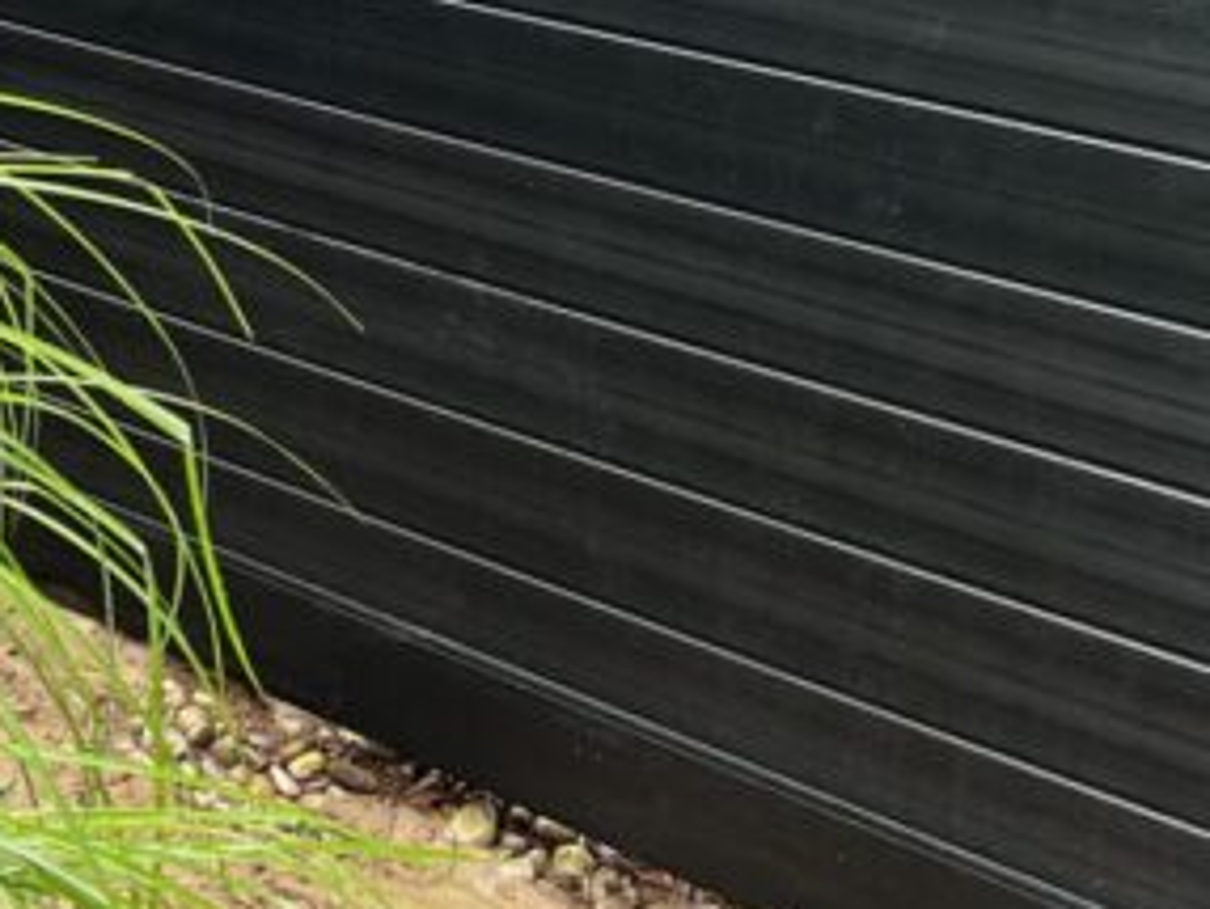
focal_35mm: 93
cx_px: -719
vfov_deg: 14.9
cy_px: -419
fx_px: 3254
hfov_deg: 18.2
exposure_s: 1/140
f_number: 1.5
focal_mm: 5.7
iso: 64
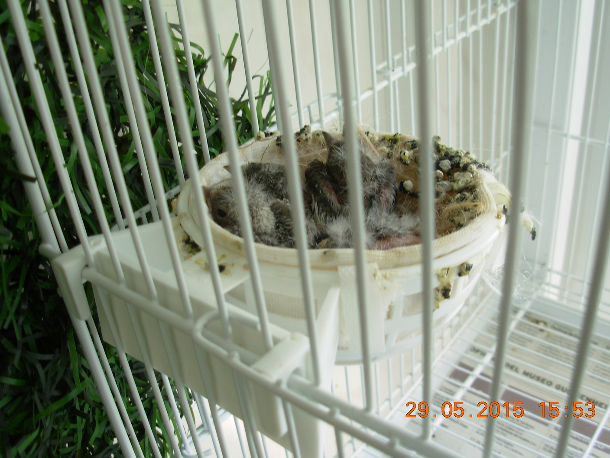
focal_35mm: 38
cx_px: 305
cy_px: 229
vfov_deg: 37.7
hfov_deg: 49.0
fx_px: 670
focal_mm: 6.3
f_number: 2.9
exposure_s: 1/32.9
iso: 50
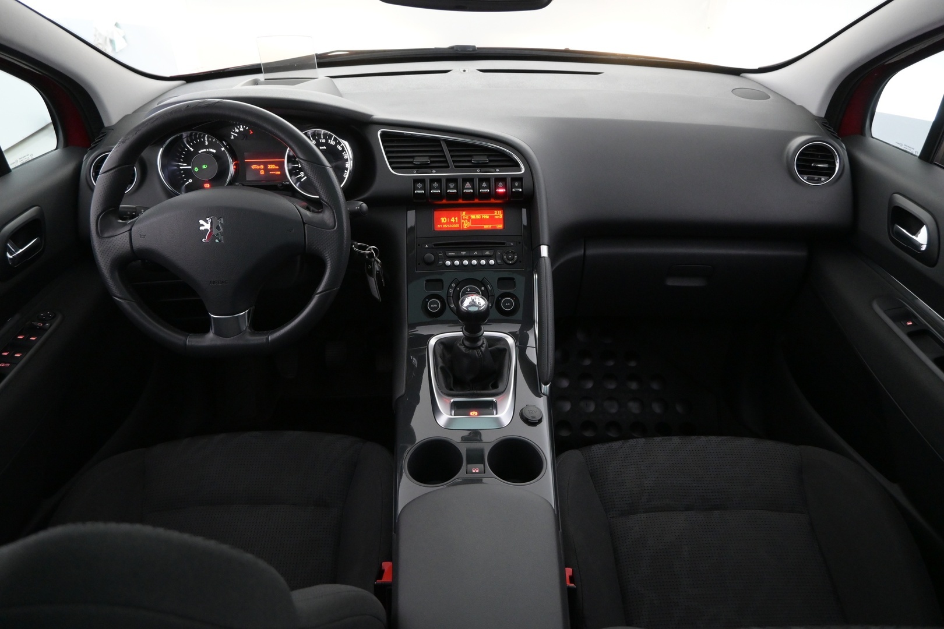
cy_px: 314
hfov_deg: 73.7
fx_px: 629
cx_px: 472
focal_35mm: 24
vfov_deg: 53.1
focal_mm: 16
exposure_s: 1/60
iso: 2500
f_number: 4
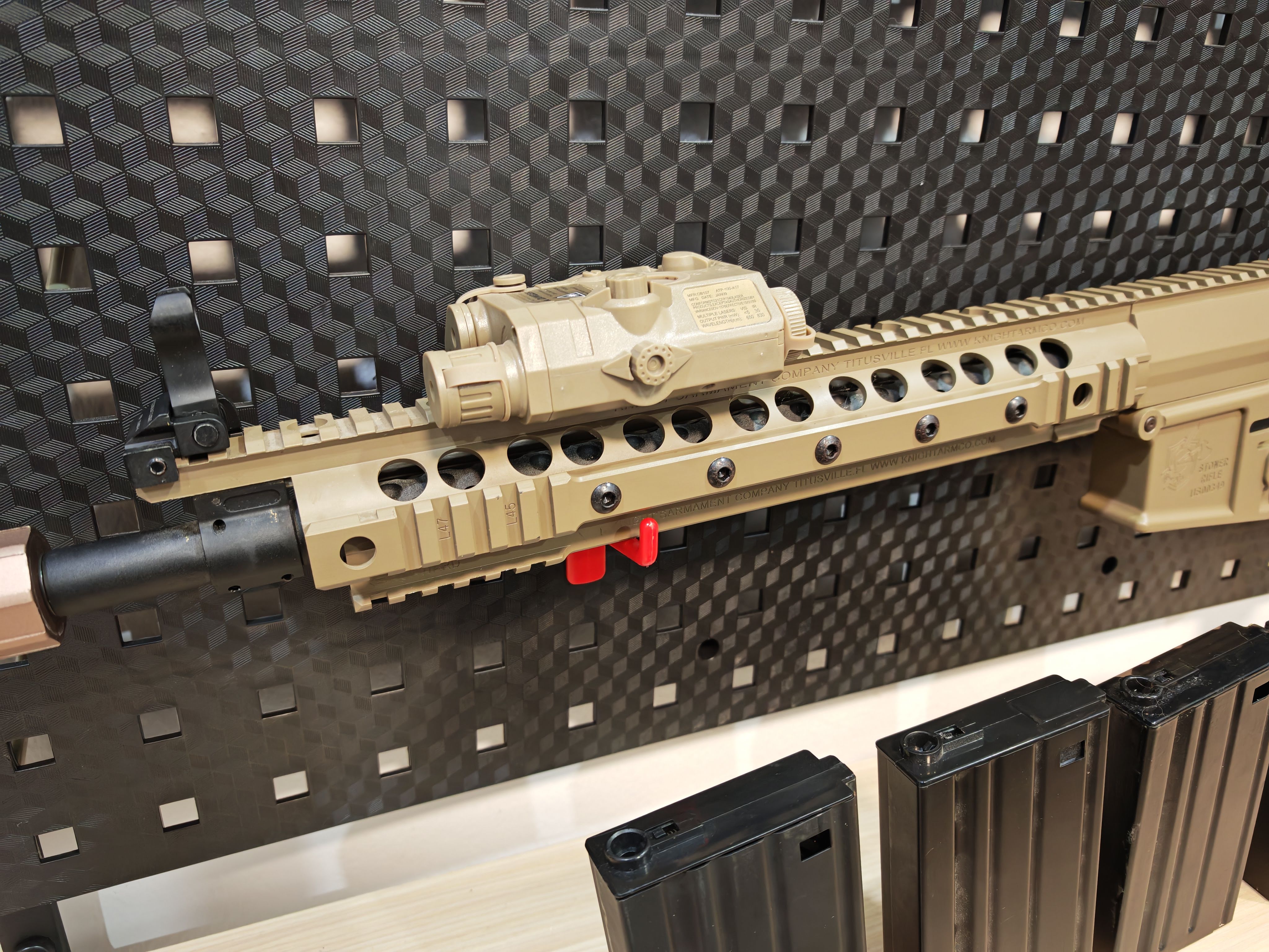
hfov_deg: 71.6
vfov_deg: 56.8
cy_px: 476
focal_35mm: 24
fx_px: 880
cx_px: 634
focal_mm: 6.83
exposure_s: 1/50
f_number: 2
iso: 800
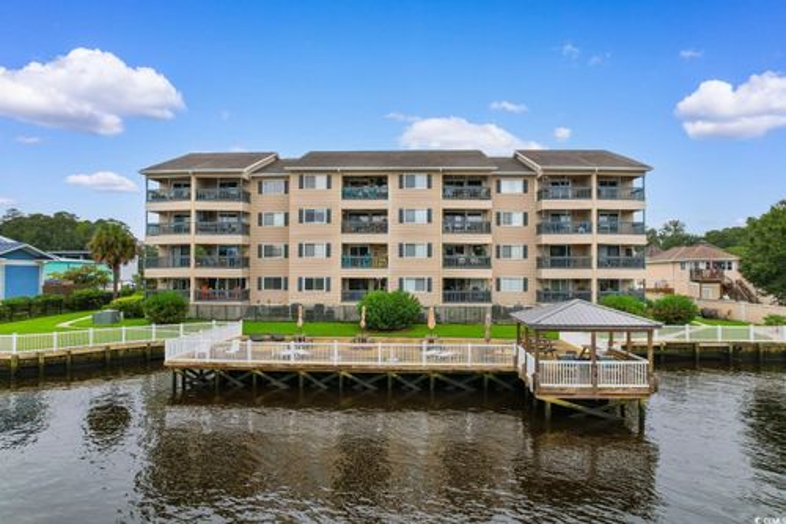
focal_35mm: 22
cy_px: 262
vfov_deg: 57.2
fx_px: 480
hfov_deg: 78.6
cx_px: 393
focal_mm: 8.38
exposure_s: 1/160
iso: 100
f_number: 2.8
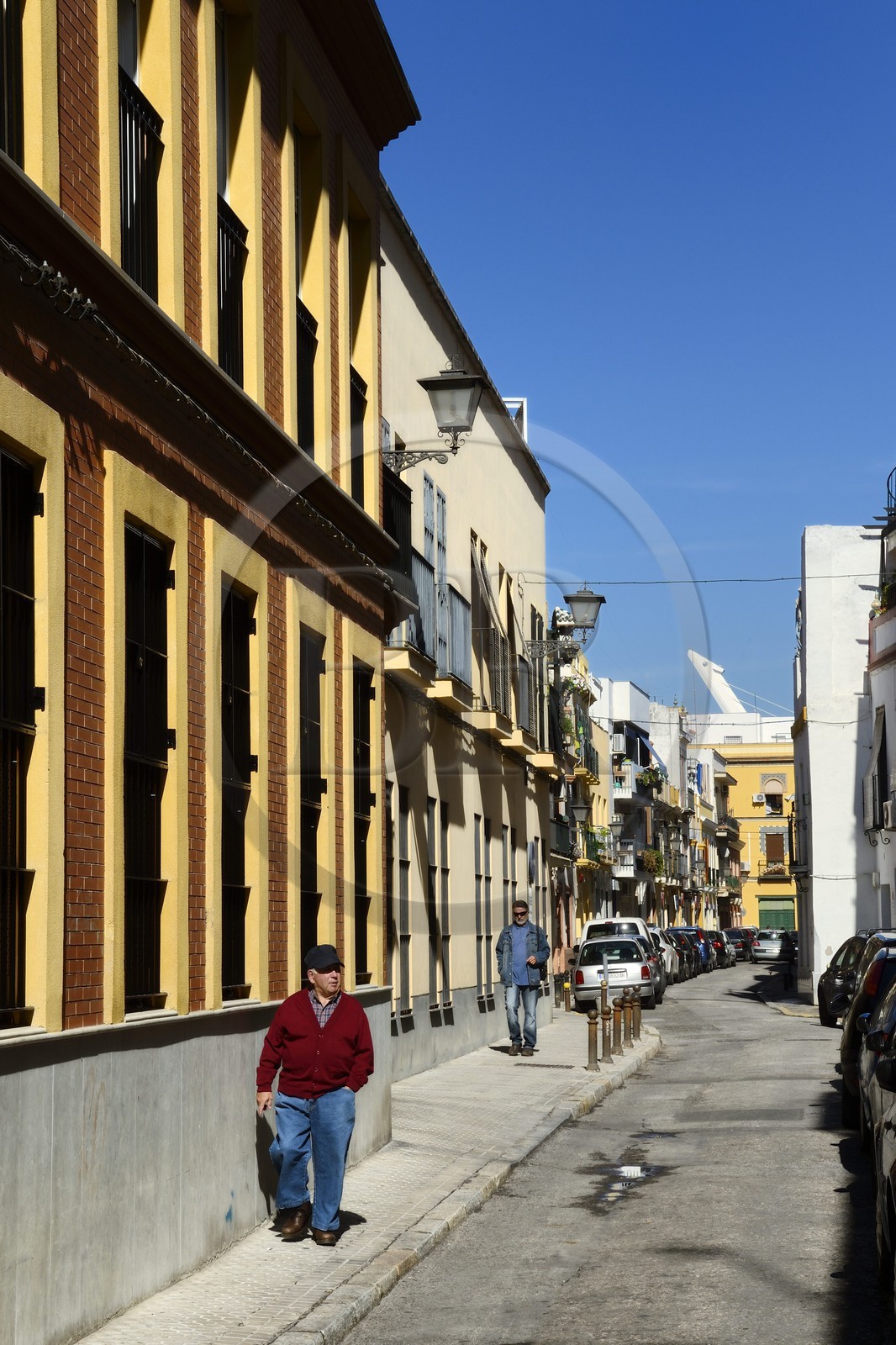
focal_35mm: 70
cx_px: 448
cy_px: 672
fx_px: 2614
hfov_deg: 19.4
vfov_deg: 28.8
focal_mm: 70
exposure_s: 1/200
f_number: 18
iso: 200
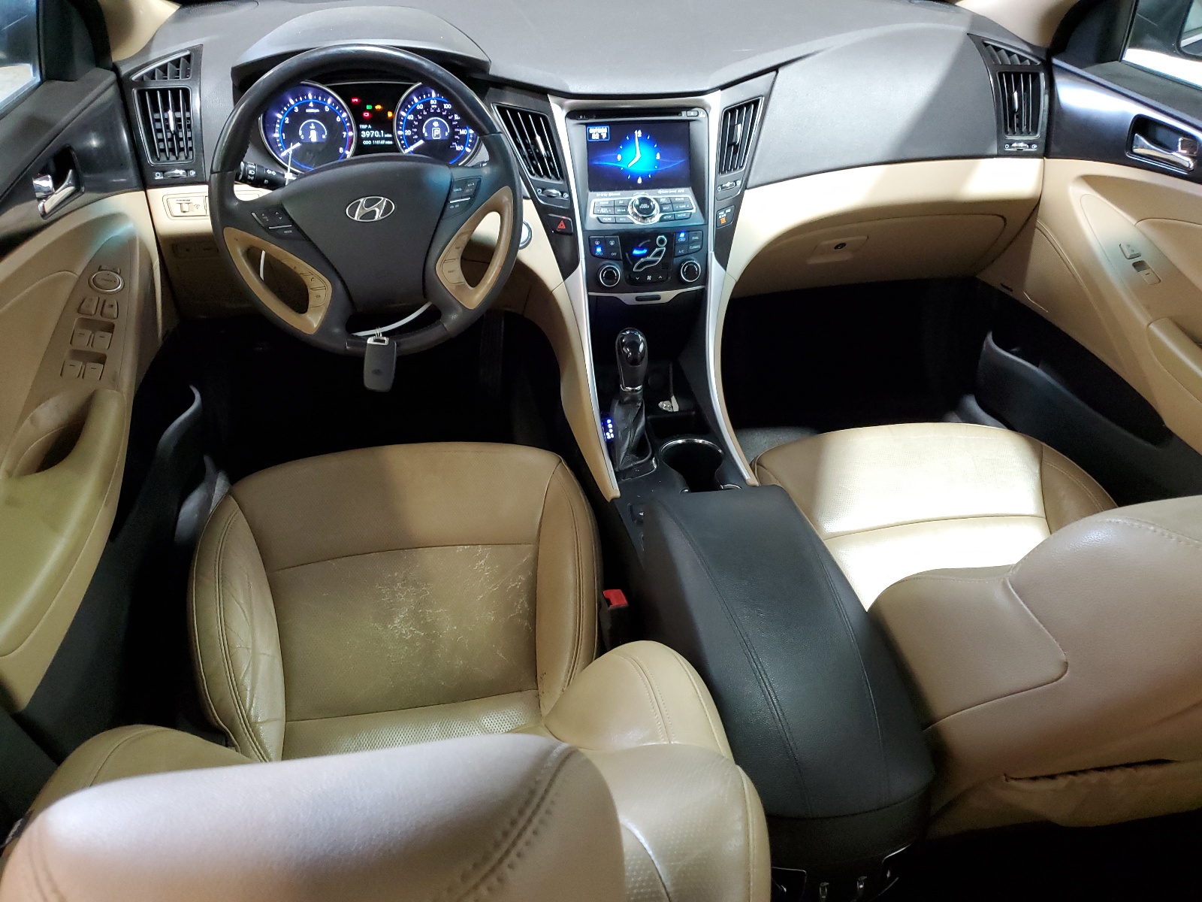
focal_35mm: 26
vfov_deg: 53.1
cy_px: 451
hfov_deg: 67.3
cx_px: 601
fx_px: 903
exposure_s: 1/40
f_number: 1.5
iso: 310
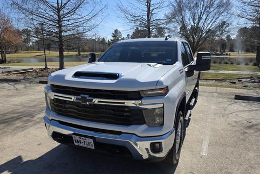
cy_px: 91
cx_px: 134
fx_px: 181
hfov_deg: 71.5
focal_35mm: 25
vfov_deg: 51.3
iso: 80
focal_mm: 6.3
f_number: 1.7
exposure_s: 1/6574
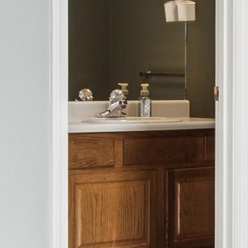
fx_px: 1102
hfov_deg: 11.7
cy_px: 89
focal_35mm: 136
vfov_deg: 12.8
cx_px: 467
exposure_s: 1/40
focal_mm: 16
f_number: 8
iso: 640
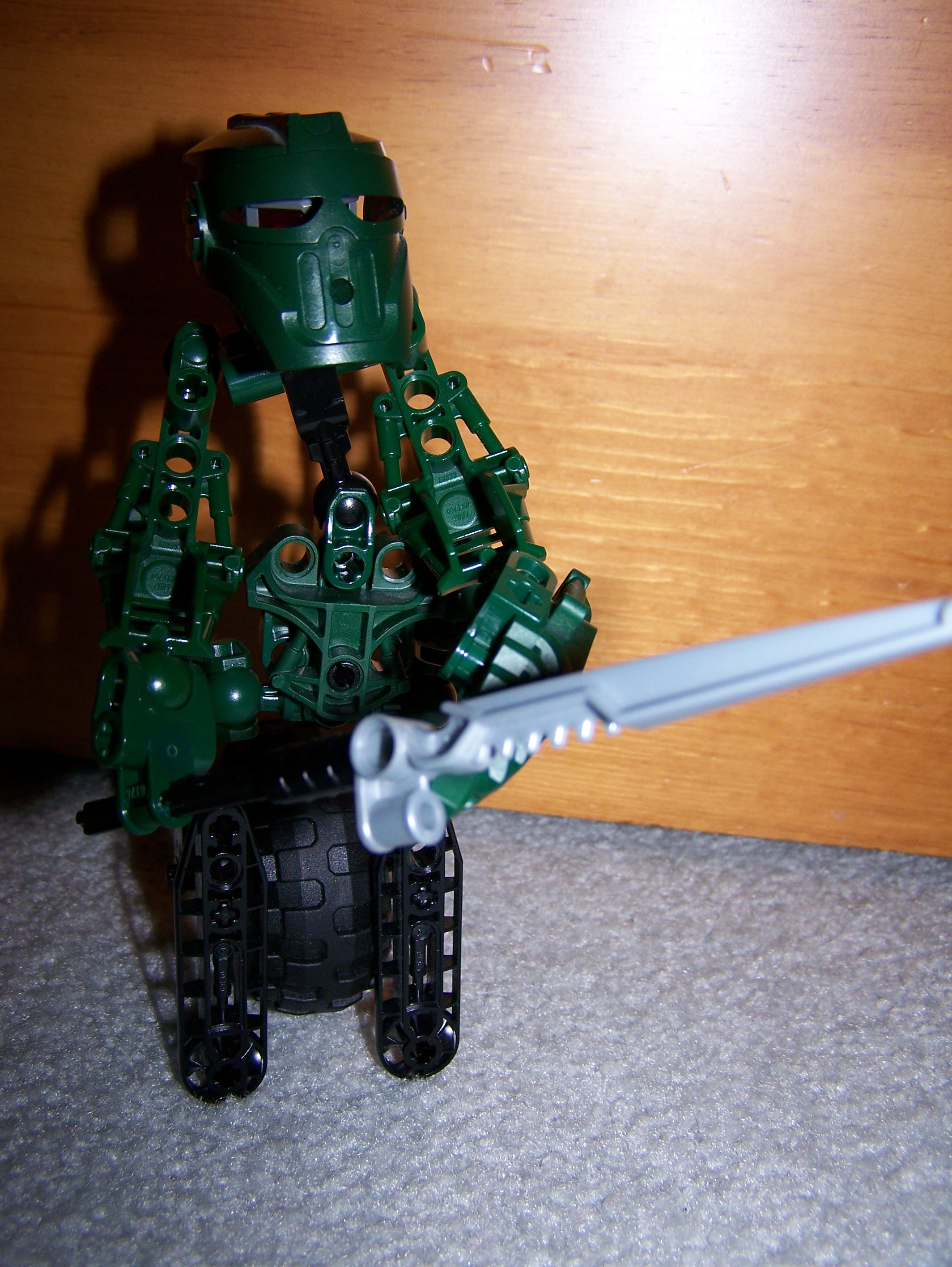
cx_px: 476
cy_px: 634
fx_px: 1392
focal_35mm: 38
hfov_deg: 37.8
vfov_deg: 48.9
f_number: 2.8
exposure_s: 1/60
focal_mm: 6.3
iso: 80
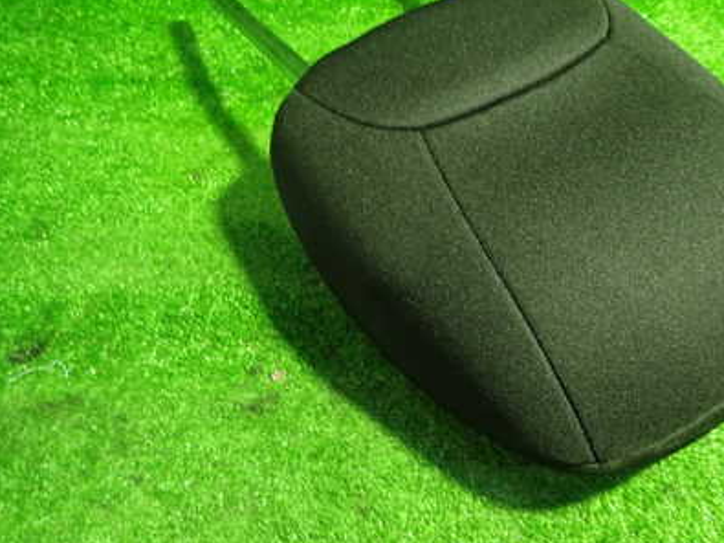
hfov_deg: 47.2
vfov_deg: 37.4
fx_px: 795
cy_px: 200
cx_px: 544
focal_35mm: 38
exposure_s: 1/30
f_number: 2
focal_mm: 4.5
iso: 640
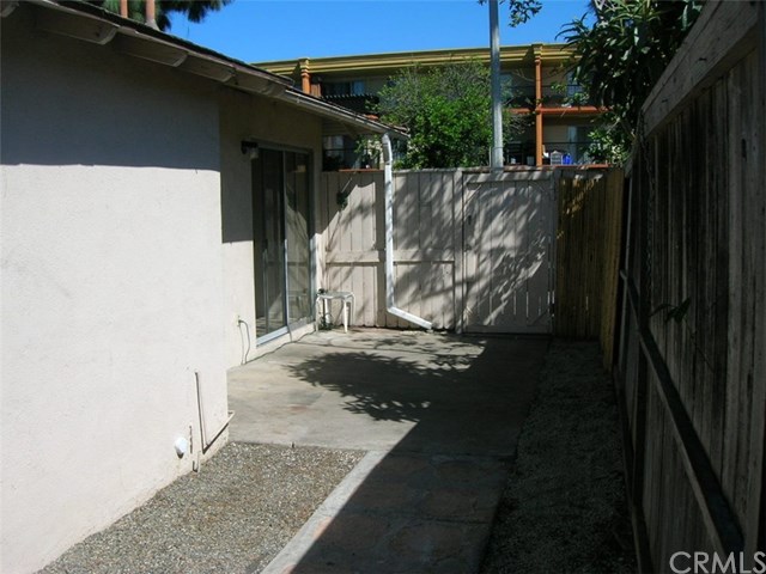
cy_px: 287
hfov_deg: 54.0
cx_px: 383
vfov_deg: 41.8
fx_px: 752
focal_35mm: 34
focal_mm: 5.7
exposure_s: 1/465
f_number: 4.9
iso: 50
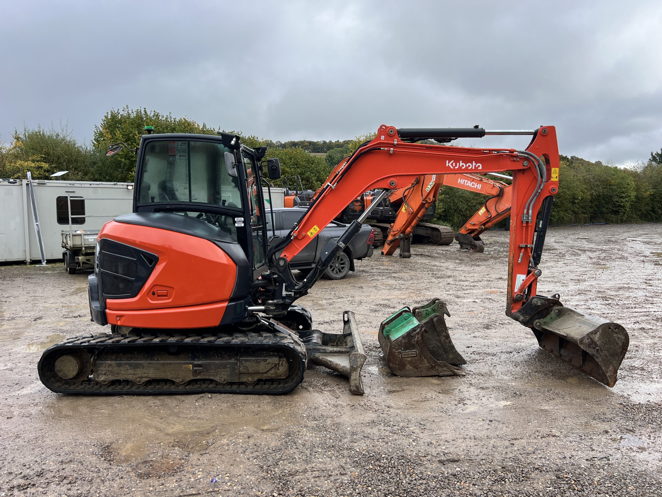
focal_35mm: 26
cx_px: 331
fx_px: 497
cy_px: 248
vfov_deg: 53.1
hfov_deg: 67.3
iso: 50
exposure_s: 1/1252
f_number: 1.5
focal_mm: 5.7
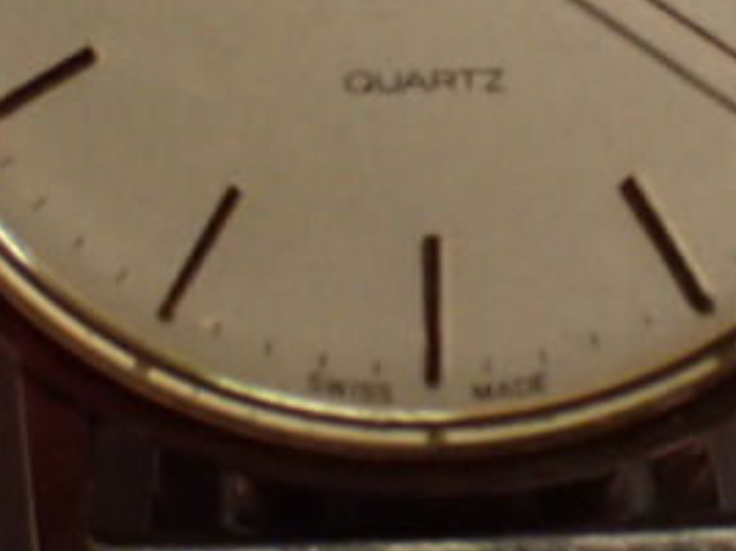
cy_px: -41
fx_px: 3634
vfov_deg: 8.6
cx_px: 491
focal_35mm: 171
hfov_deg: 11.6
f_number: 3.5
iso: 800
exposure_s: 1/160
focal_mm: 10.29
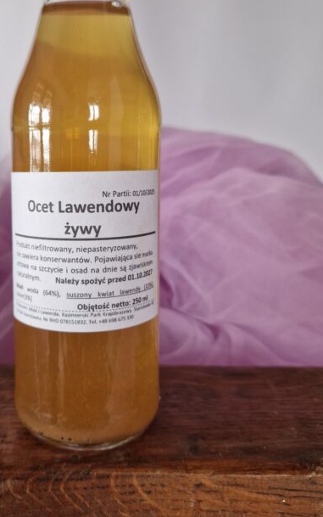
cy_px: 207
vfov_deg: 59.2
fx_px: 450
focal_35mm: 32
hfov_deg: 38.7
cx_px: 90
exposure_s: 1/100
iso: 200
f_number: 1.8
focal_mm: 5.4
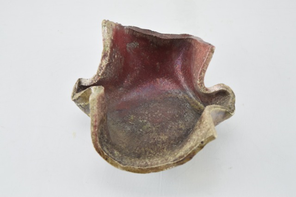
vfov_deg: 17.5
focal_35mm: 78
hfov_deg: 26.0
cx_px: 148
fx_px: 641
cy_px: 98
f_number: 5.6
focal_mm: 52
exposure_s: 1/125
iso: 800
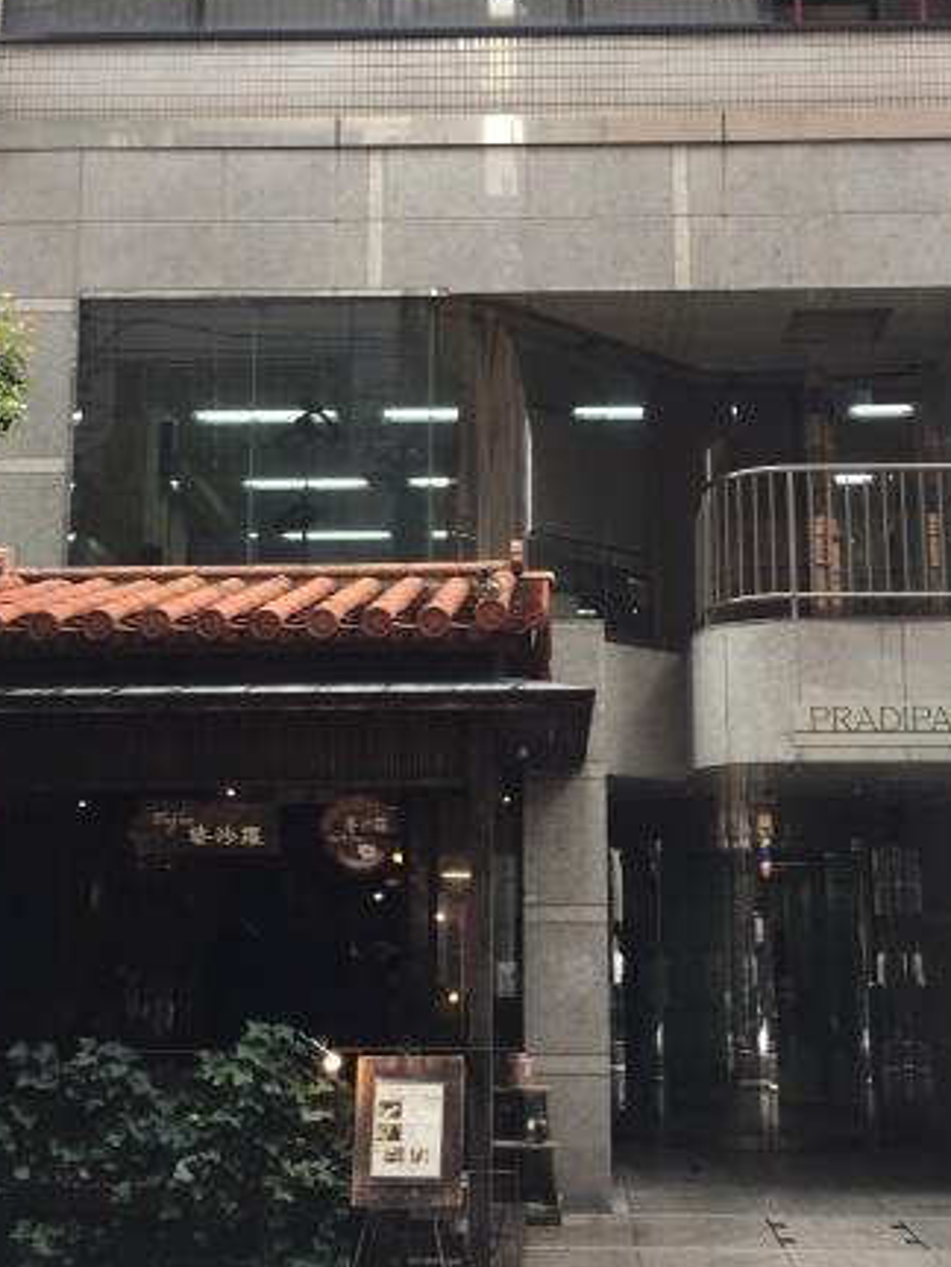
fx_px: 1575
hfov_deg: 33.6
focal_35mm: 43
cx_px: 522
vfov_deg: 43.8
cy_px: 613
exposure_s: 1/120
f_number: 2.2
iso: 50
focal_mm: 4.15
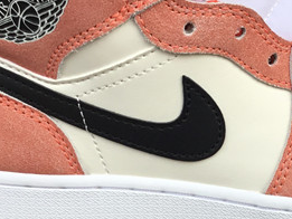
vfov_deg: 13.8
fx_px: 903
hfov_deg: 18.1
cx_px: 257
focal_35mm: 107
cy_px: 179
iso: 25
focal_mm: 3.3
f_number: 2.4
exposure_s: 1/382
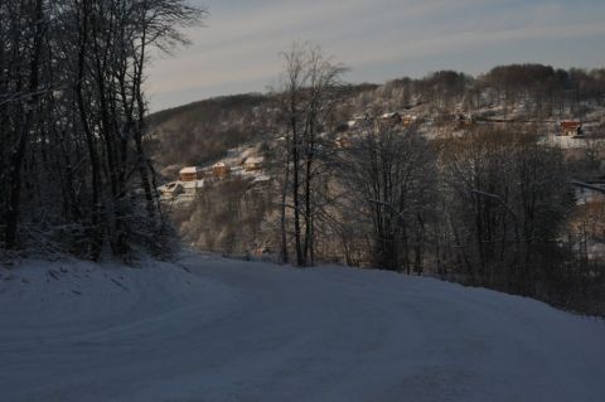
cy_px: 201
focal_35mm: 42
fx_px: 705
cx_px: 302
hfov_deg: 46.4
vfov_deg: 31.8
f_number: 9
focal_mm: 28
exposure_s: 1/3200
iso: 1000
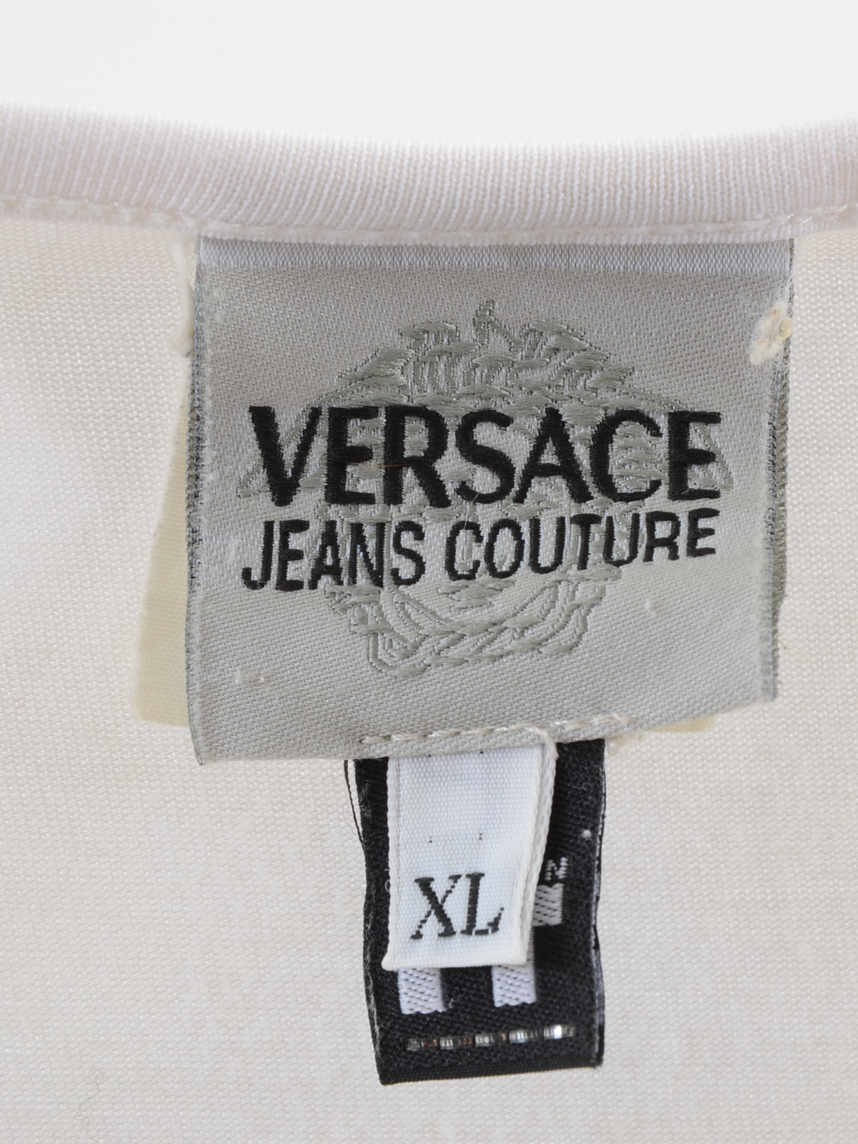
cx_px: 485
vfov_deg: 10.1
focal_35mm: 196
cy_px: 572
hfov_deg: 7.6
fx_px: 6480
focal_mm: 90
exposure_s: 1/125
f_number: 11
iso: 200
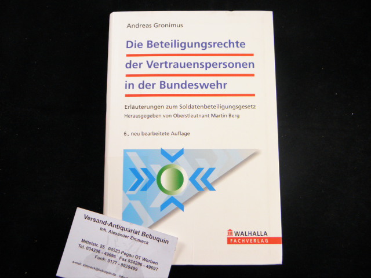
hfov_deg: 49.0
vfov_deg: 37.7
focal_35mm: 38
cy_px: 139
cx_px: 186
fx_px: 407
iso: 125
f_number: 3.7
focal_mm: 6.8
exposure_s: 1/40
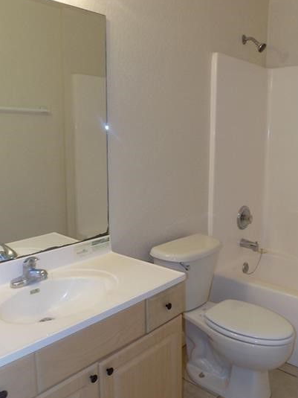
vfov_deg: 55.4
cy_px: 194
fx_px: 379
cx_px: 178
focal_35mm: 33
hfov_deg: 42.7
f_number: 3.1
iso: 125
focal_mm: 4
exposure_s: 1/30
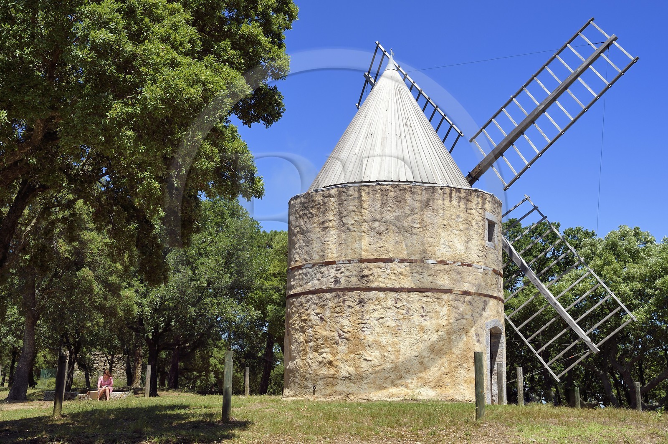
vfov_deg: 28.0
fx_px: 890
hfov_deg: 41.1
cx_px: 334
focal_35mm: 48
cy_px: 222
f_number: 10
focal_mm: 48
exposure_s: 1/400
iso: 200
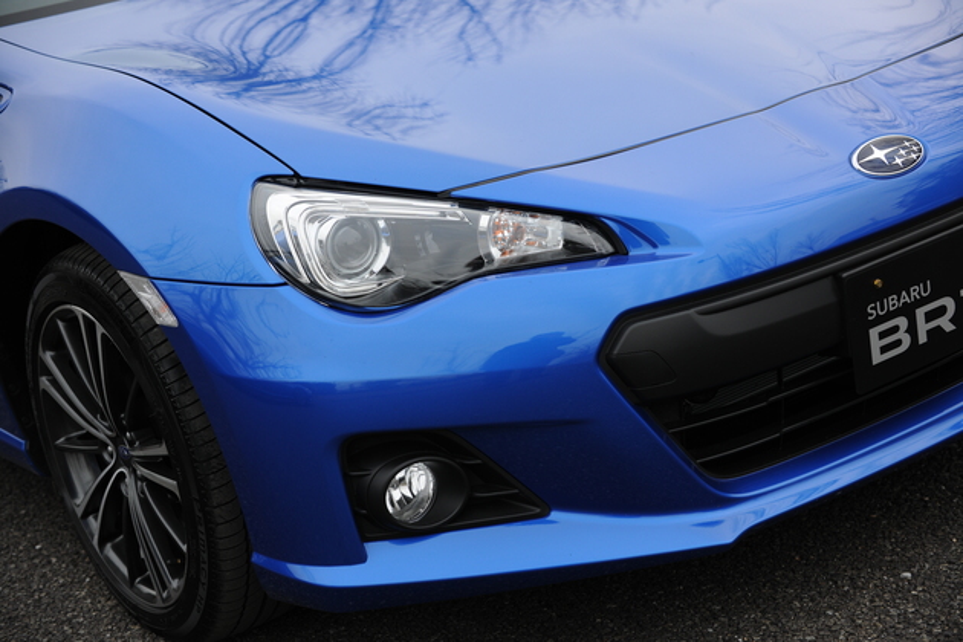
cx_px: 482
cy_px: 321
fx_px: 2140
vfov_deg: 17.1
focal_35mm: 80
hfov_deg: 25.4
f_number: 5
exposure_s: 1/250
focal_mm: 80
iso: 400
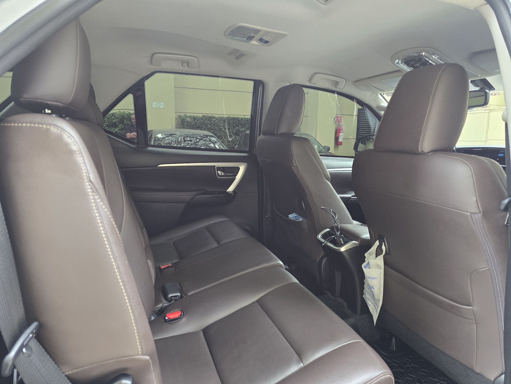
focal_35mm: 23
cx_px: 256
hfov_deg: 73.9
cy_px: 192
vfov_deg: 58.9
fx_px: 340
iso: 200
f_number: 1.7
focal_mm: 6.3
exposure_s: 1/180
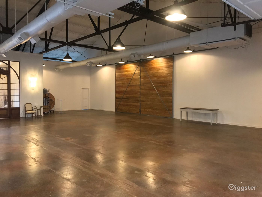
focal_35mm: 28
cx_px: 131
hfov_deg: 63.4
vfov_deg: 49.7
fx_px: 212
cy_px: 98
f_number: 1.8
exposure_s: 1/24
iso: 200
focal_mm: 3.99
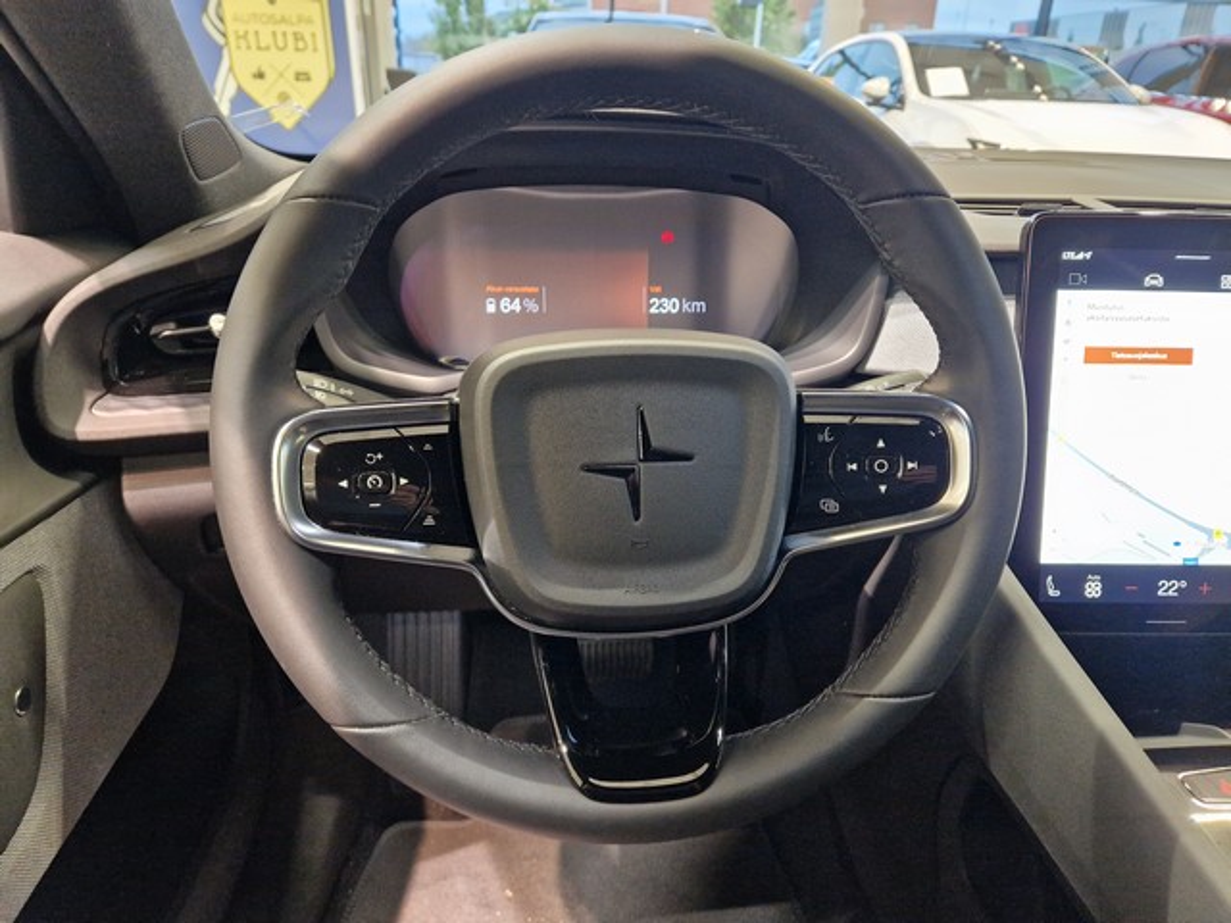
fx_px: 818
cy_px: 462
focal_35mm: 23
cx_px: 616
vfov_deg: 58.9
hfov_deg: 73.9
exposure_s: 1/100
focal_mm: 5.4
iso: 1000
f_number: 1.8
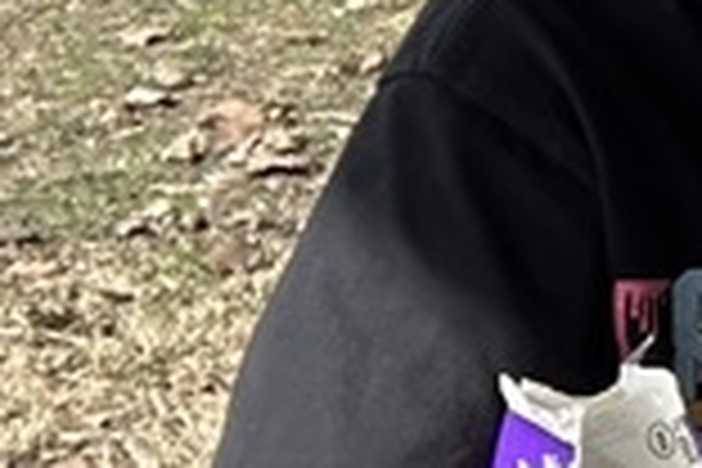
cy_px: -162
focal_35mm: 157
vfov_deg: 8.6
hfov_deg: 9.6
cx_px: 2200
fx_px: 3061
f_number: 1.9
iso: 25
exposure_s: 1/684
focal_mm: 2.69
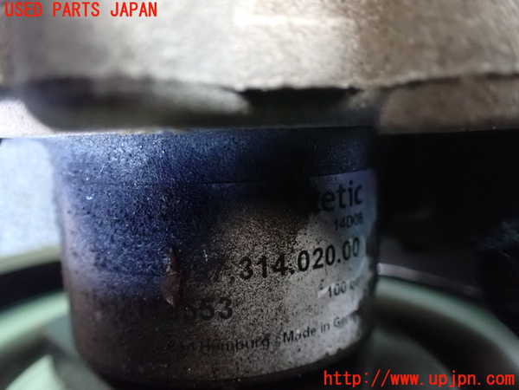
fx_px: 450
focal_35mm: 30
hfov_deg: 60.0
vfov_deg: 46.8
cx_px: 260
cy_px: 195
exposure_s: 1/13
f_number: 2.3
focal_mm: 5.4
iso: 1600
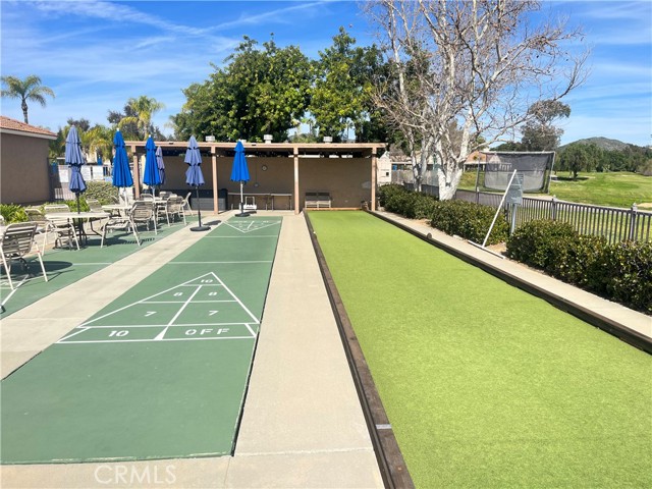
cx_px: 326
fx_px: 490
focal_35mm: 26
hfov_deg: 67.3
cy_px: 244
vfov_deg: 53.1
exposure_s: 1/2899
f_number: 1.6
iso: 50
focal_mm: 5.1
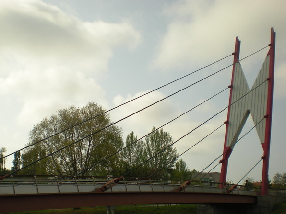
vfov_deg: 28.4
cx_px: 118
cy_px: 139
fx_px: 421
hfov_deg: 37.4
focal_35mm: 51
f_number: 4.6
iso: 64
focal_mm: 6.3
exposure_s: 1/772
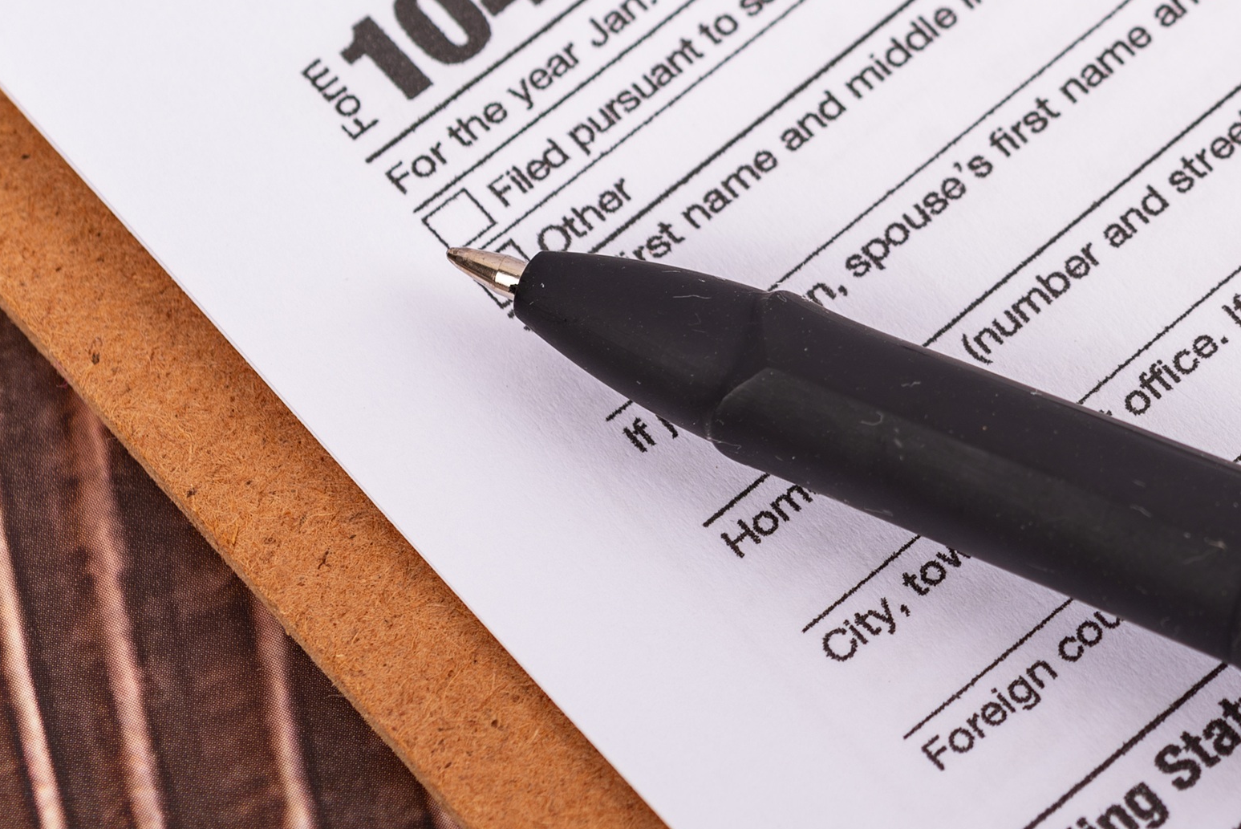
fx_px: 6035
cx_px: 1639
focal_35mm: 175
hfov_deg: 11.4
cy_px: -133
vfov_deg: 7.8
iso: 50
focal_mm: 60
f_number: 8
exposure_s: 1/160
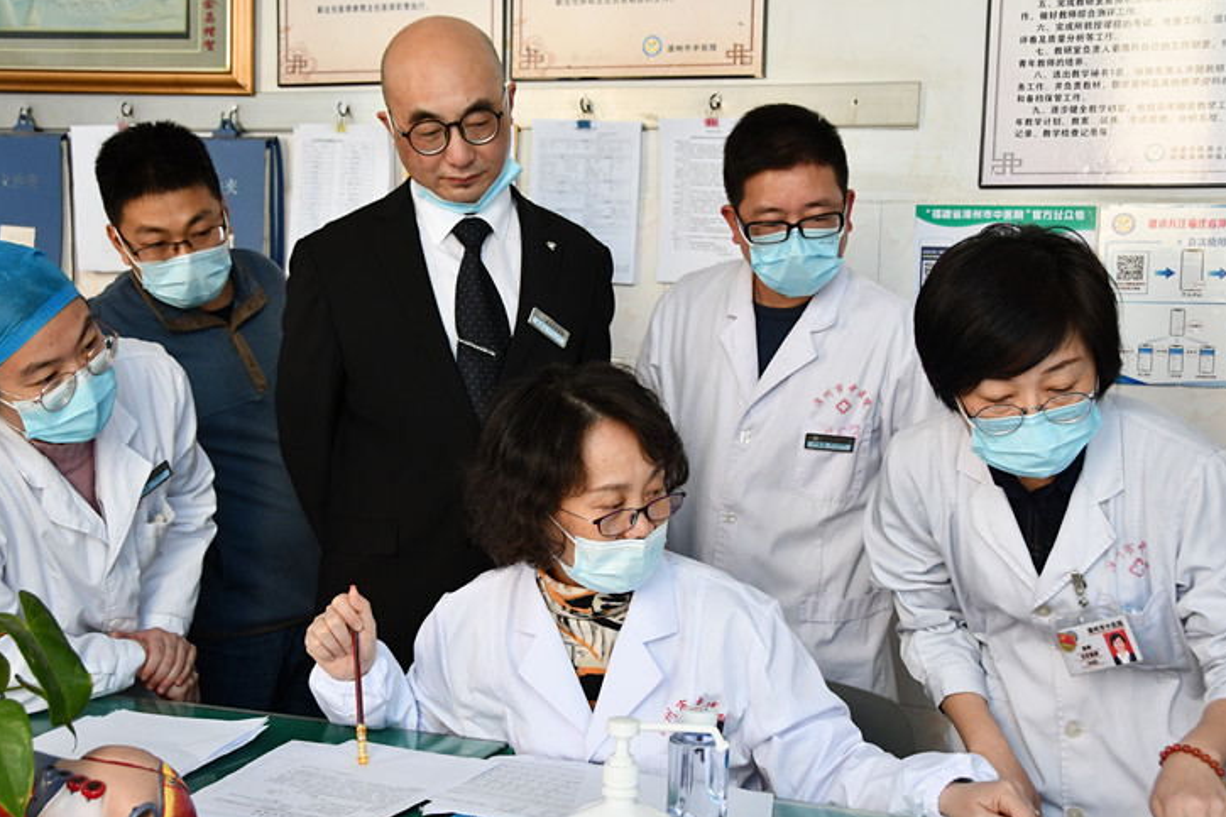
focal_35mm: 53
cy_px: 407
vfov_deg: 25.5
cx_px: 588
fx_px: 1804
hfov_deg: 37.5
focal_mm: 32
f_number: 7.1
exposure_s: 1/200
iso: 1250
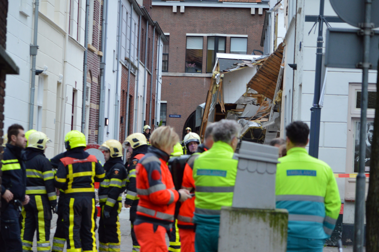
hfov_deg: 14.0
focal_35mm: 147
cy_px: 126
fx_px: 1546
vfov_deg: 9.3
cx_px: 190
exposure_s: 1/125
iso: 1250
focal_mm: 98
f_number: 4.5
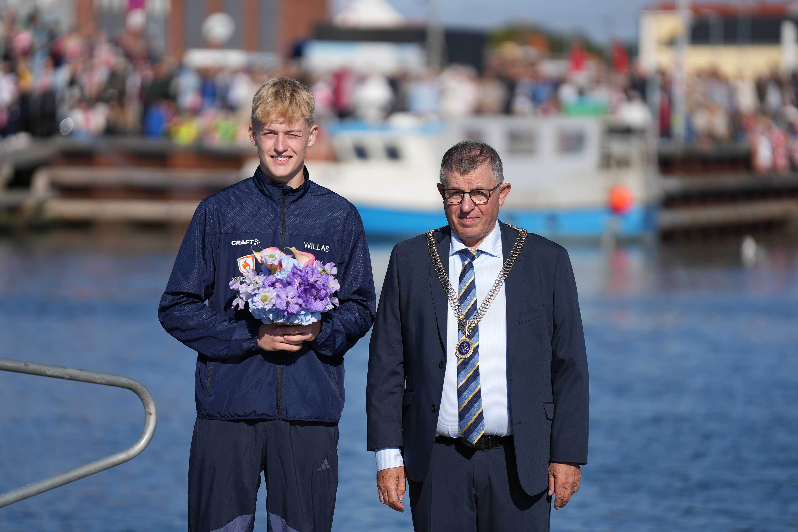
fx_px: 4433
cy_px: 266
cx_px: 399
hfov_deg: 10.3
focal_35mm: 200
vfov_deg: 6.9
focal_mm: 200
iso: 100
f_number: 2.8
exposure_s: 1/3200
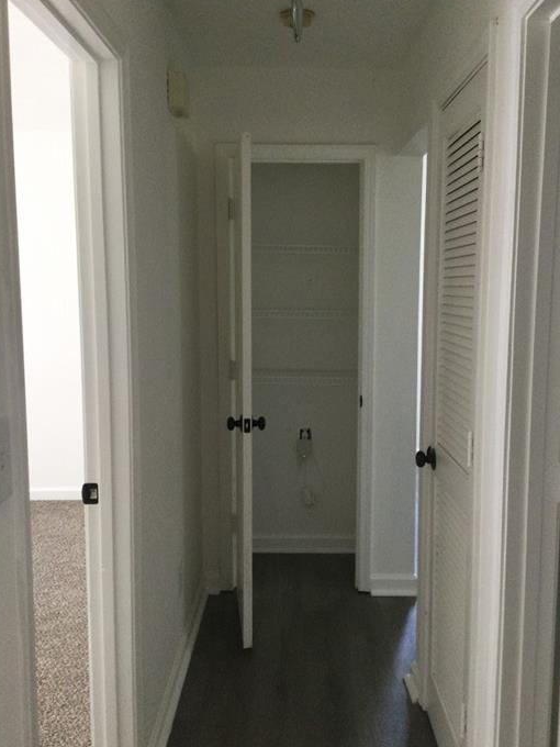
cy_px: 378
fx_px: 755
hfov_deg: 40.7
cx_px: 305
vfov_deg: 52.6
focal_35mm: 35
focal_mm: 3.3
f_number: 2.4
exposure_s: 1/30
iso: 40
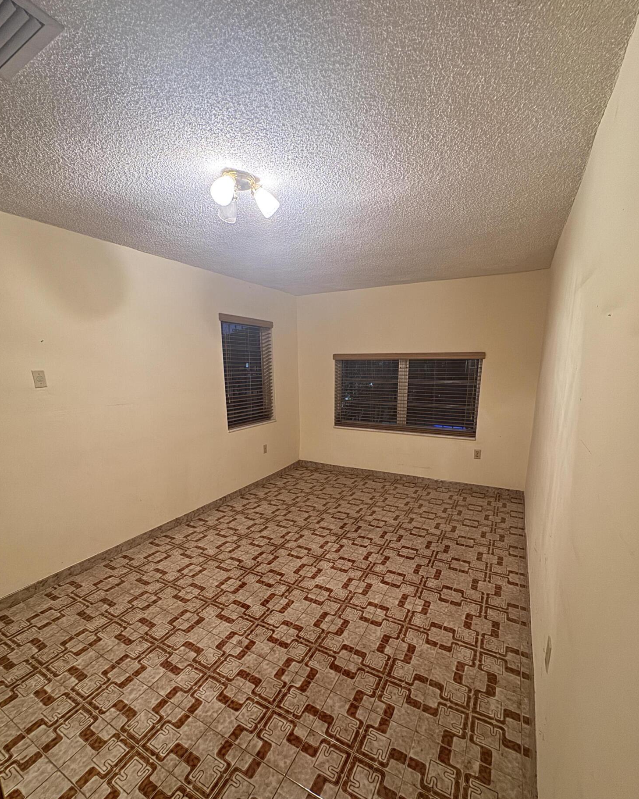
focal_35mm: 15
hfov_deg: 84.0
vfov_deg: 96.5
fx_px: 355
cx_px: 318
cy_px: 436
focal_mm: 2.22
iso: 1250
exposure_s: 1/40
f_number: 2.2
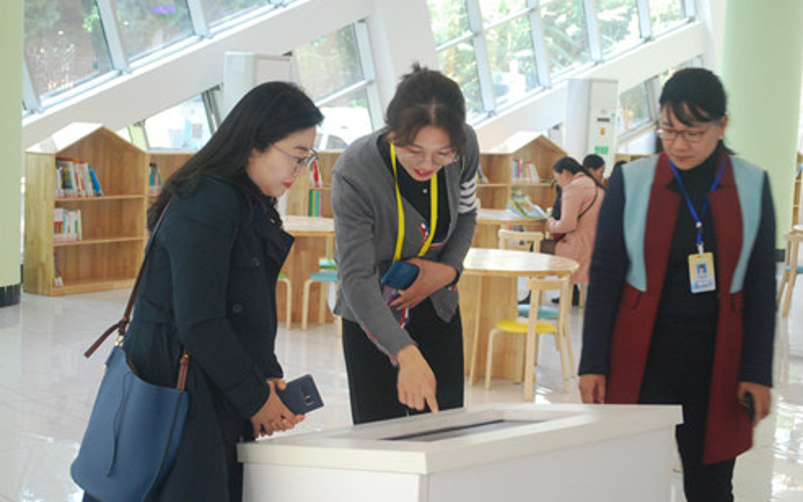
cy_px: 251
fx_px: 1357
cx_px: 397
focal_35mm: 62
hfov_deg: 33.0
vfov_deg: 21.0
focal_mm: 40
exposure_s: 1/15
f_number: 5.3
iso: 800
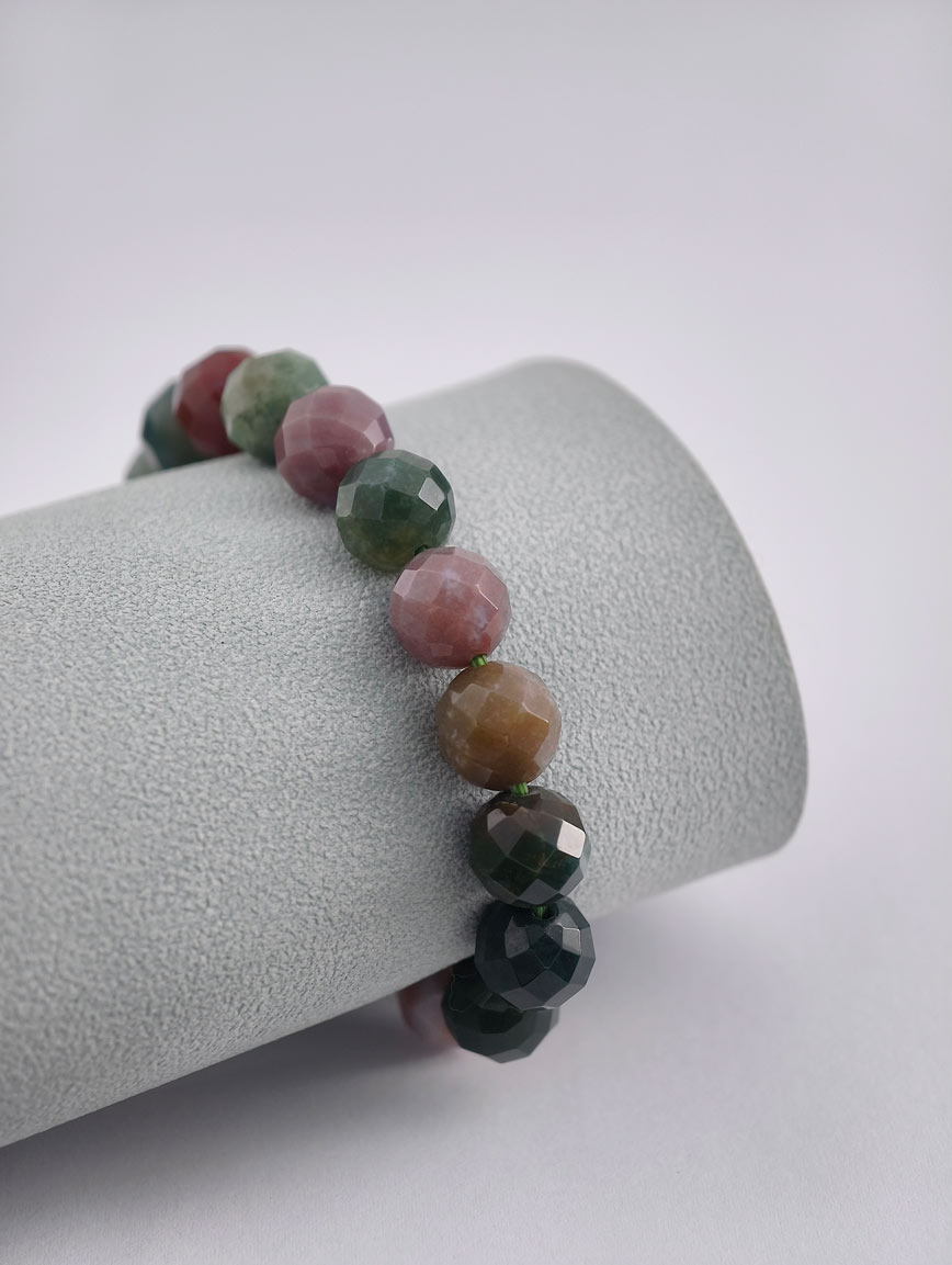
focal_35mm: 85
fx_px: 3109
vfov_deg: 23.0
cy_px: 632
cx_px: 476
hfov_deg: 17.4
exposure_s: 1/160
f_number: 2.67
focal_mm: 22.48
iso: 125
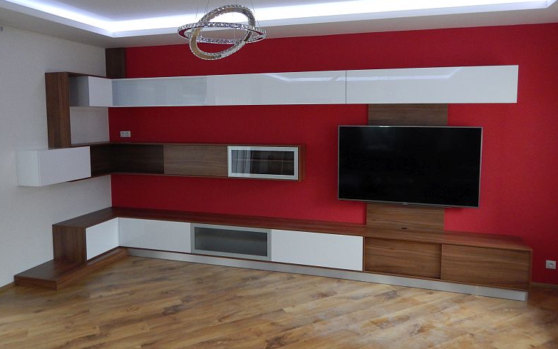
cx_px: 282
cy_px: 151
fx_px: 395
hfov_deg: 70.4
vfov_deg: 47.4
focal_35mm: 26
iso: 400
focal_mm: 4.3
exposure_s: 1/30
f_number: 2.8
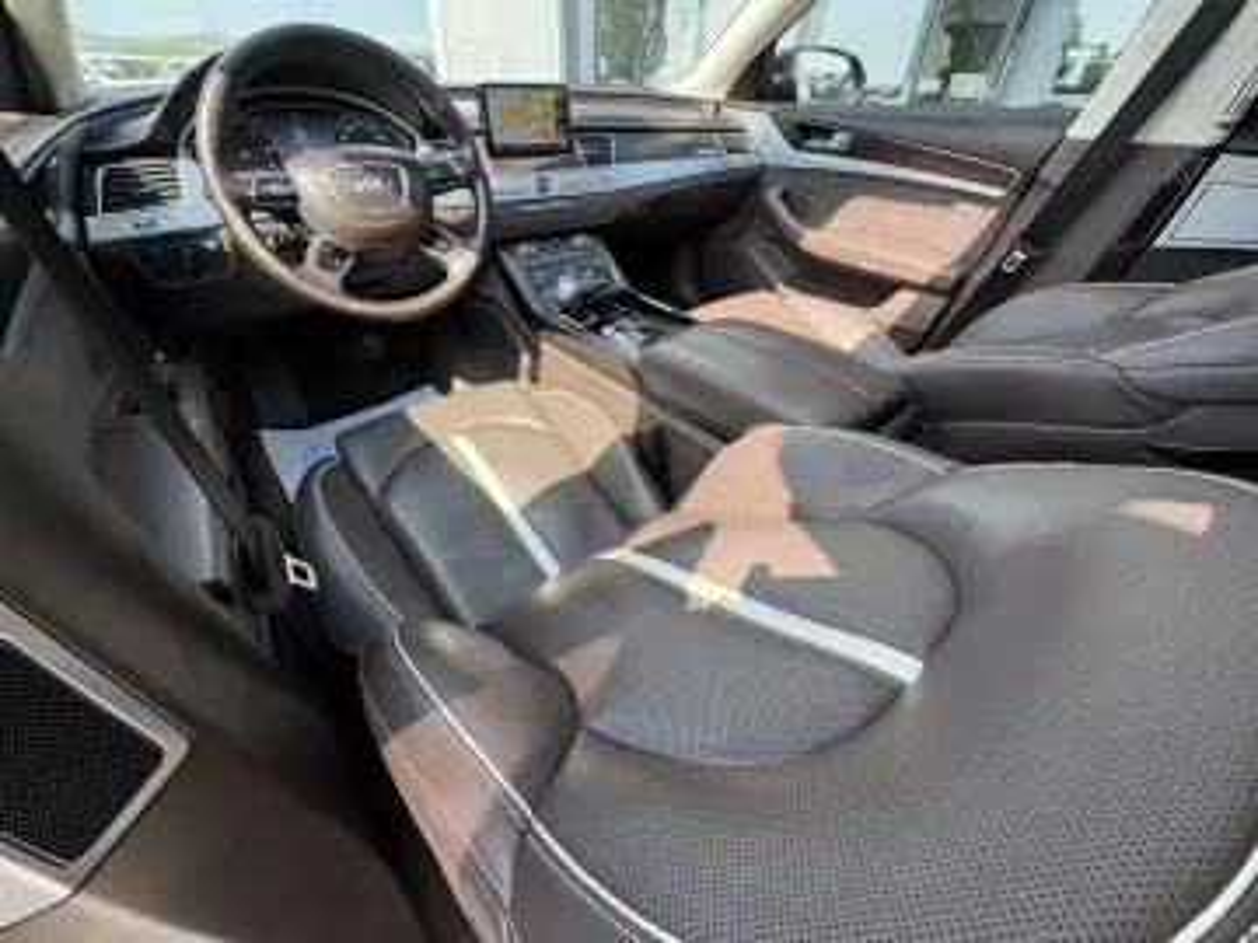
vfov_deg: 85.7
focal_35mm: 14
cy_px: 472
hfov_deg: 102.1
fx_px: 509
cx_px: 629
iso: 40
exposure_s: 1/170
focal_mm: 2.22
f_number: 2.2
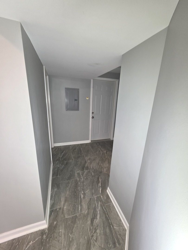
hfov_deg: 89.9
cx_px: 94
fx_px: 94
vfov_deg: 106.2
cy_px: 125
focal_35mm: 13
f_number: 1.9
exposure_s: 1/49.4
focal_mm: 2.2
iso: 80
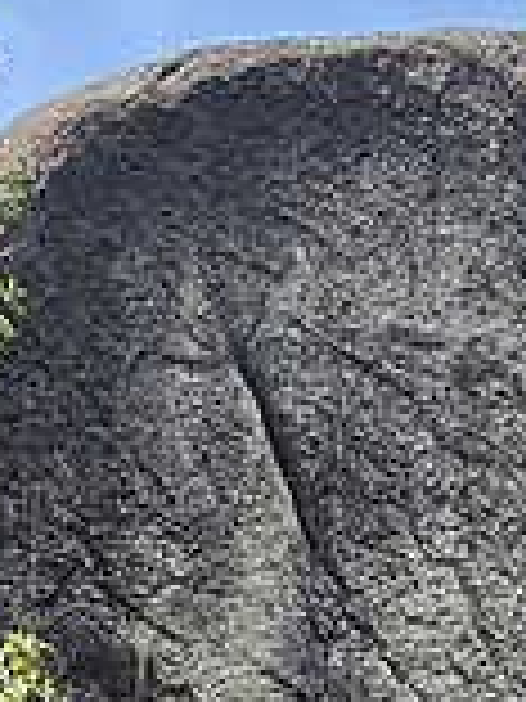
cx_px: 427
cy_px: 1256
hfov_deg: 11.1
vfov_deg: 13.4
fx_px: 2695
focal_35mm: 133
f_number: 1.6
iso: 50
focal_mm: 5.96
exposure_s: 1/775
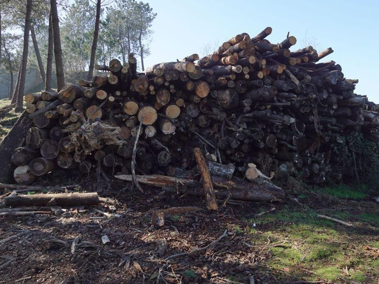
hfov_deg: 59.9
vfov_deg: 46.7
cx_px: 199
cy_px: 122
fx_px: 328
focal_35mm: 30
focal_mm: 16
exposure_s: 1/200
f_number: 7.1
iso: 200
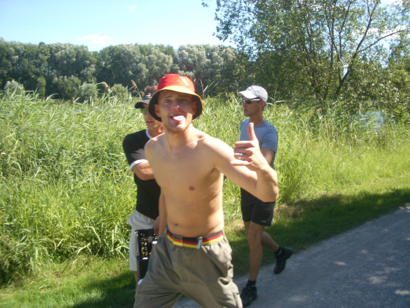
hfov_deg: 52.6
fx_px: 415
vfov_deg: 40.7
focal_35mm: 35
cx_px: 205
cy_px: 154
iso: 50
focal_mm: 5.8
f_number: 4.3
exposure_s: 1/200
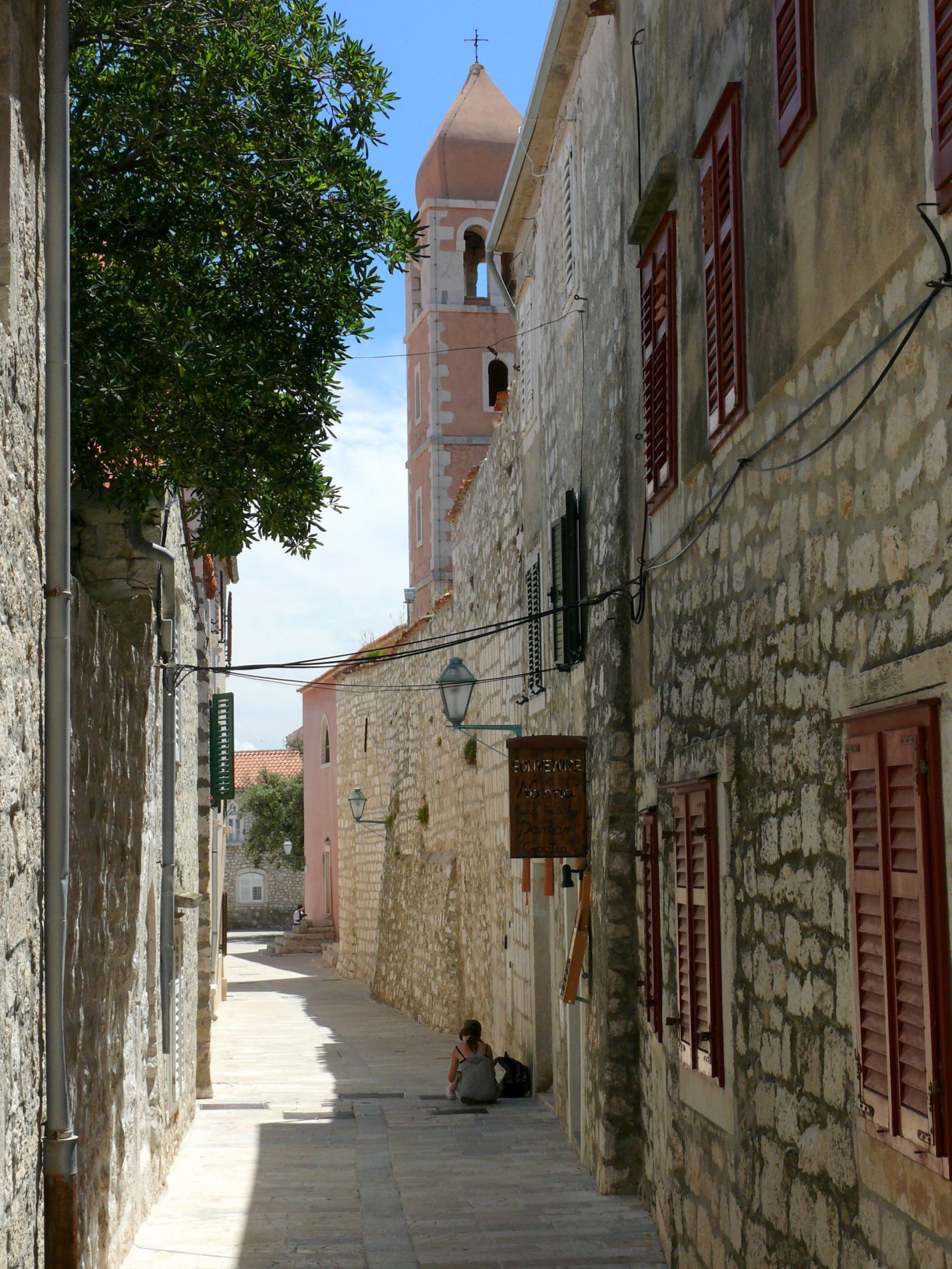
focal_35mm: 60
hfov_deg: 24.4
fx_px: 2200
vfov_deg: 32.2
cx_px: 476
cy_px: 634
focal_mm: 11.8
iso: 100
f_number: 5
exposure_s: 1/250
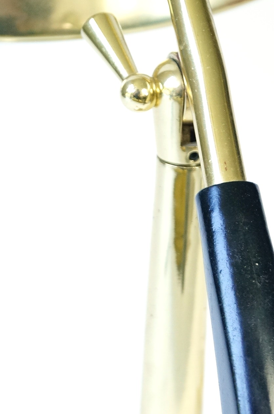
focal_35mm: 88
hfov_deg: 15.4
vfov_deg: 23.1
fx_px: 1009
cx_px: 209
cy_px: 266
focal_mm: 30
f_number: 4.5
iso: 1000
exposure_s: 1/60
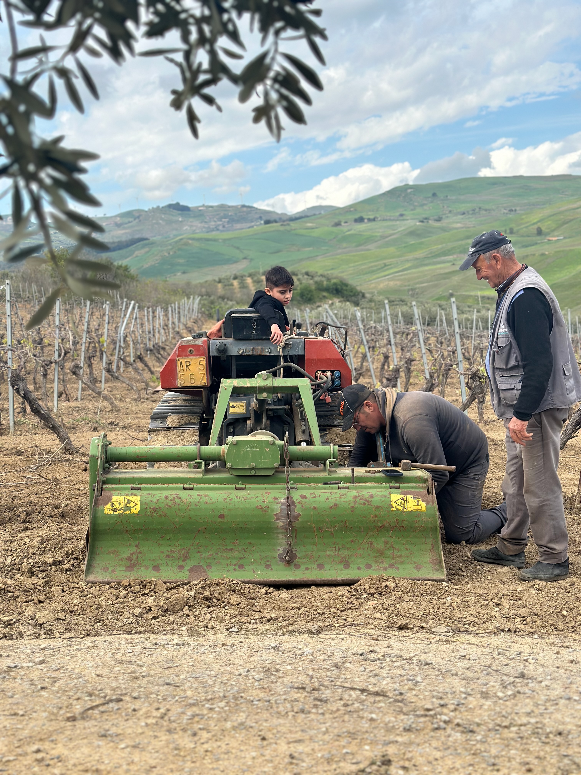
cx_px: 290
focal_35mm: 48
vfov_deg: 39.7
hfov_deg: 30.3
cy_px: 388
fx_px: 1074
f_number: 1.78
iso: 80
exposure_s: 1/3058
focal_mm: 6.86
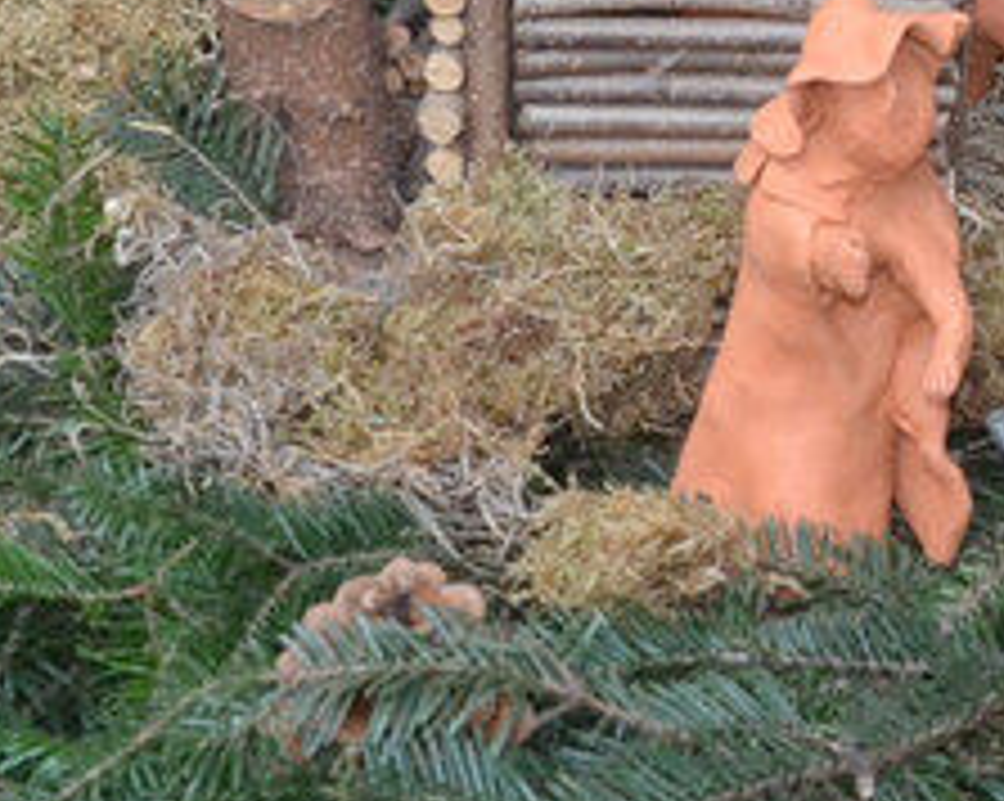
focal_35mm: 164
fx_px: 4869
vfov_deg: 9.3
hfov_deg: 11.6
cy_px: -22
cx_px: 1112
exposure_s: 1/200
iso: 2000
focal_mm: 26
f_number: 8
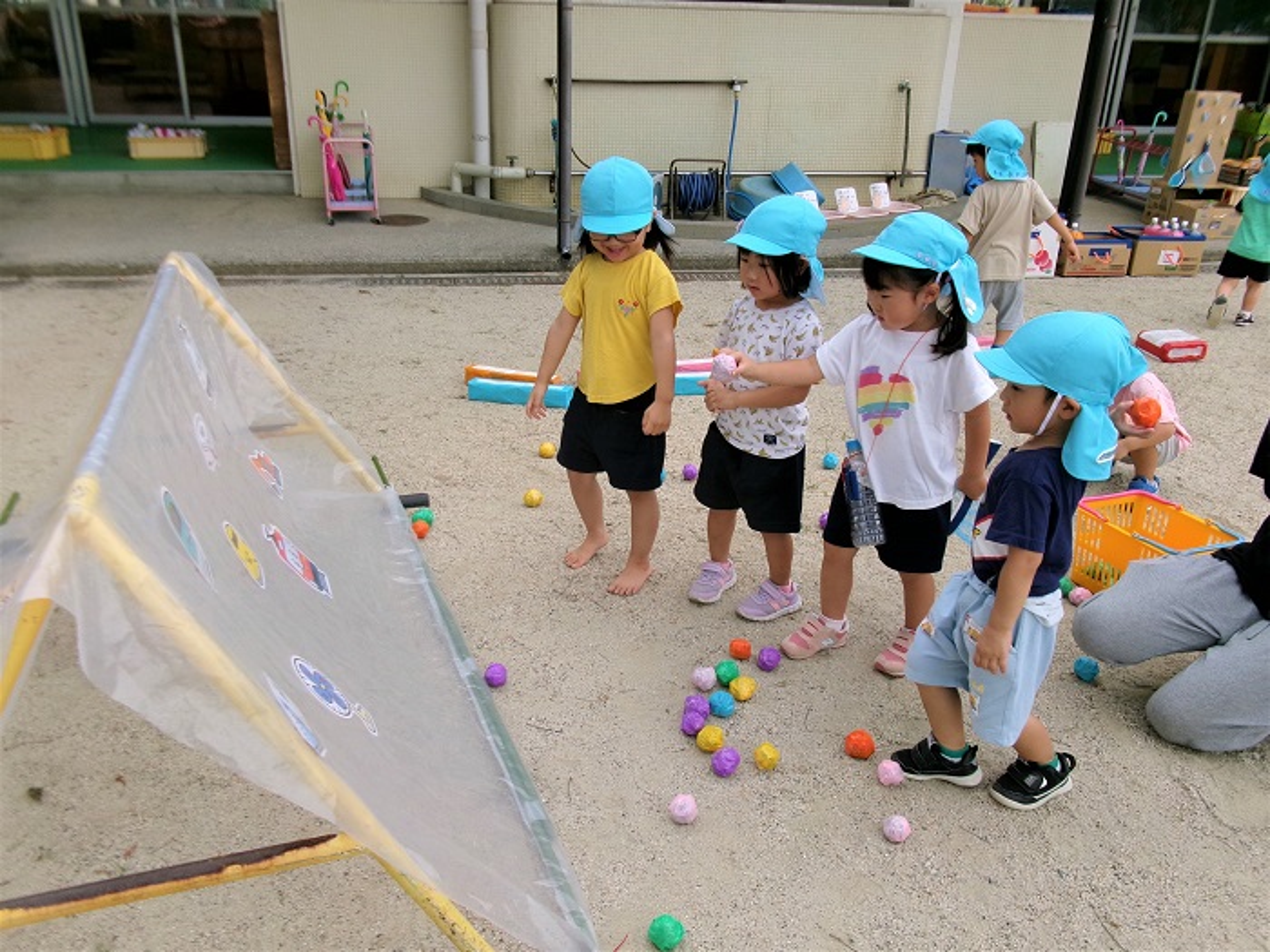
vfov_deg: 49.7
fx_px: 1027
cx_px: 635
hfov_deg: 63.4
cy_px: 476
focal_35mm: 28
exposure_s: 1/300
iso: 100
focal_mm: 5.1
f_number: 3.9
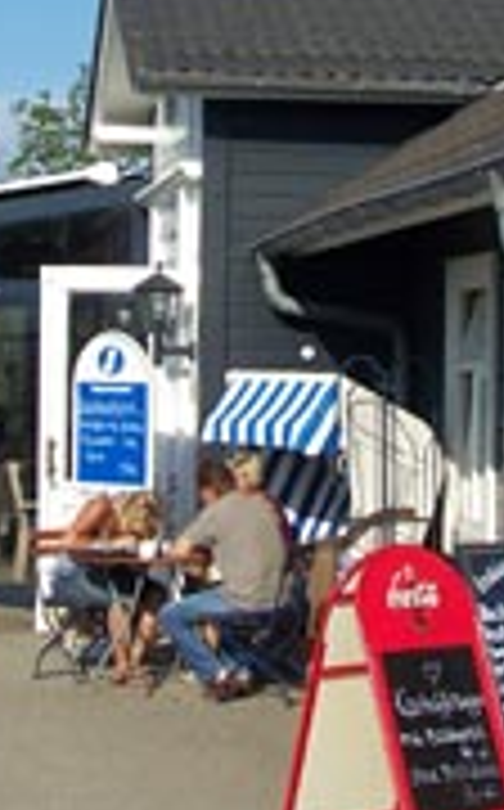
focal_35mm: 128
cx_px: 385
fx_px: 2822
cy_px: 209
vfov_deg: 16.3
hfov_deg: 10.2
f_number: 4
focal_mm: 8.5
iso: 64
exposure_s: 1/640
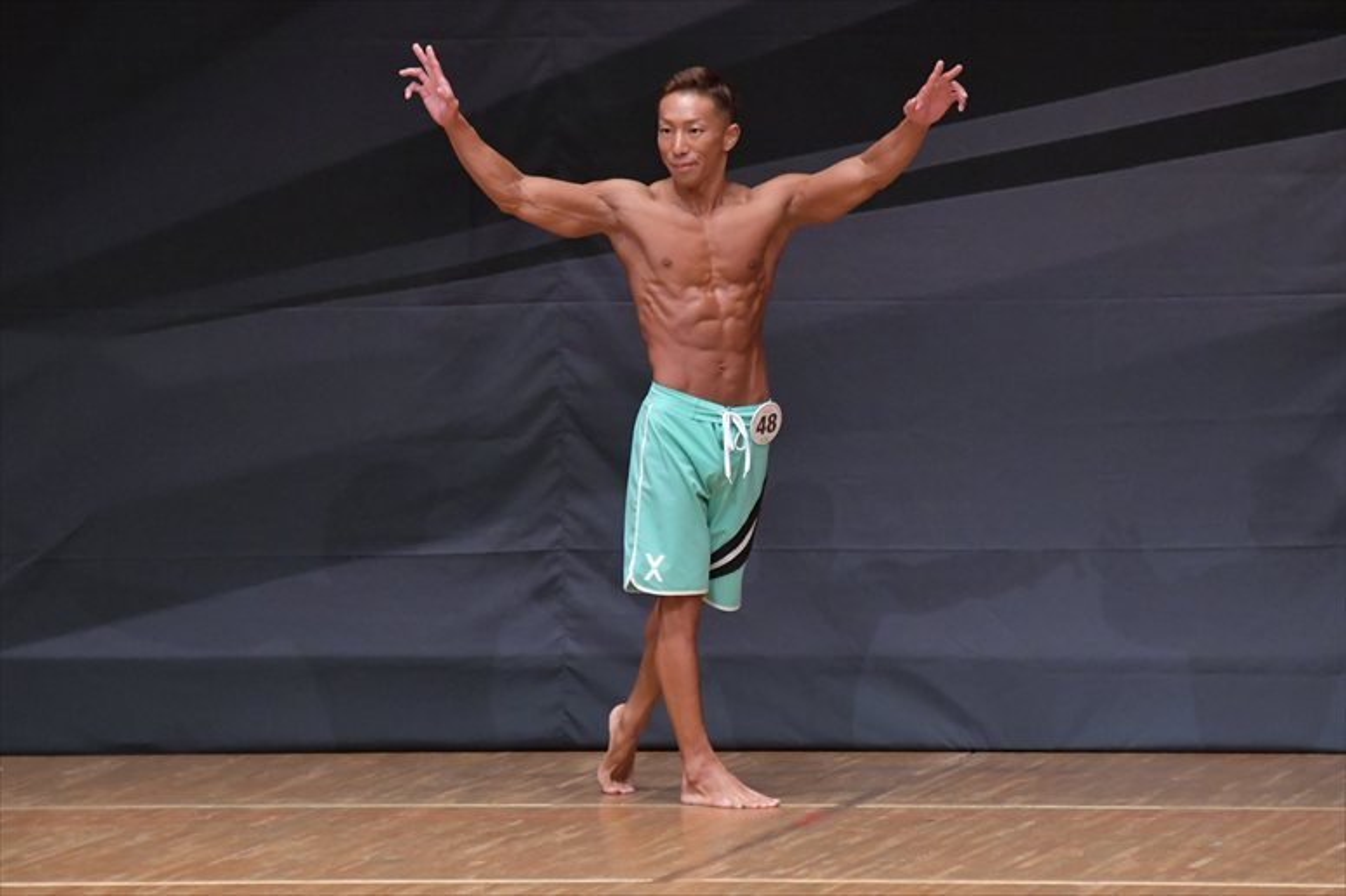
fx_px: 11772
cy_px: 448
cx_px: 673
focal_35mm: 315
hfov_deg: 6.5
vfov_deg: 4.4
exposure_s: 1/400
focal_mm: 210
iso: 6400
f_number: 5.6
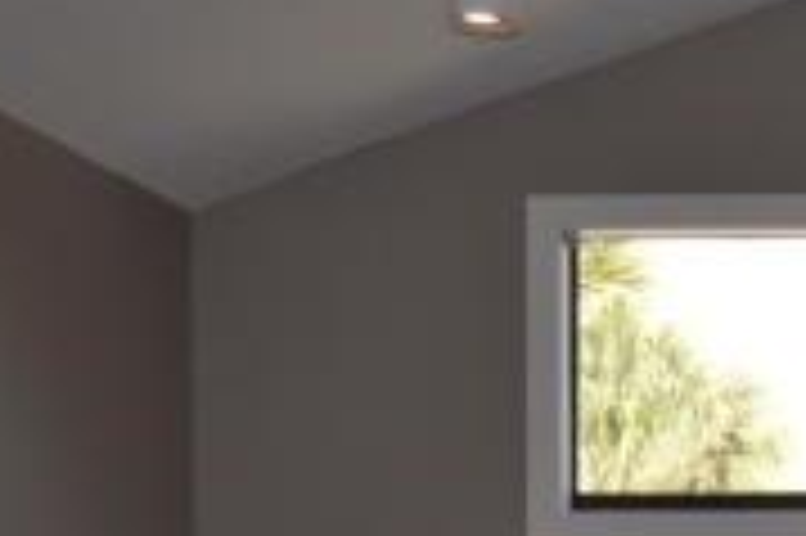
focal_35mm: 157
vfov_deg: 8.4
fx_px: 3512
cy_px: 986
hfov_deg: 12.5
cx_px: 1153
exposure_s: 1/125
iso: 140
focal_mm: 26
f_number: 4.2
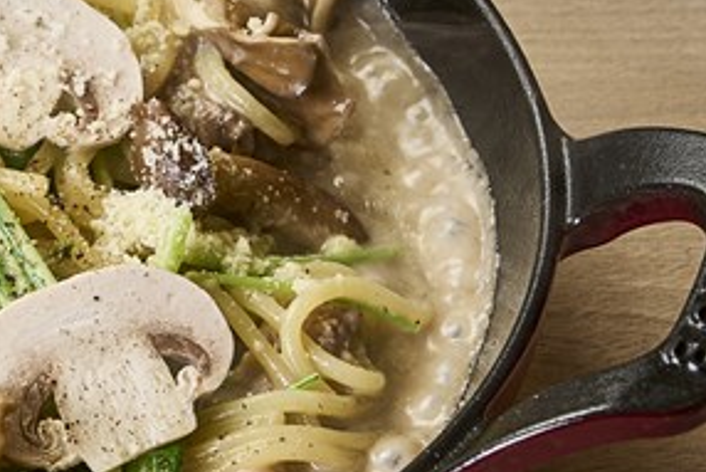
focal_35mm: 159
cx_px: -30
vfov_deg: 8.6
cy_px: 238
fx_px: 3120
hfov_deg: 12.7
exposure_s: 1/125
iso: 100
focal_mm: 70
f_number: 8
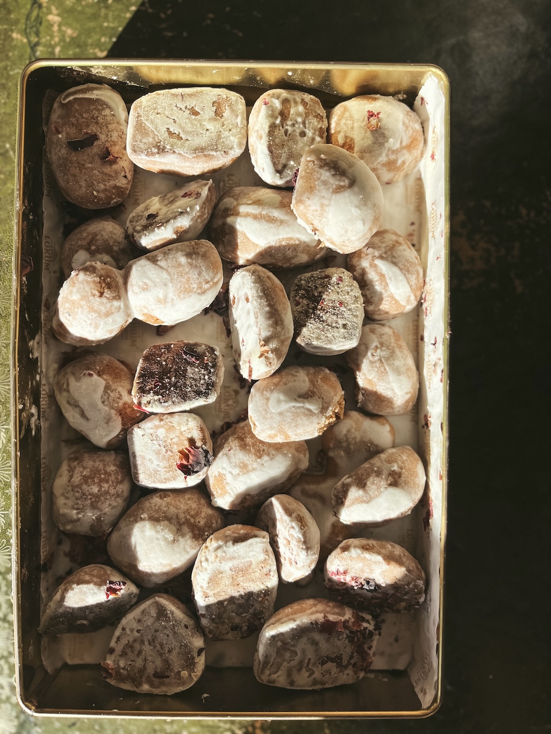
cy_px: 367
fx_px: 552
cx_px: 276
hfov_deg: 53.1
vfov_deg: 67.3
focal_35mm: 26
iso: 50
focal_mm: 5.1
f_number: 1.6
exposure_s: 1/1500
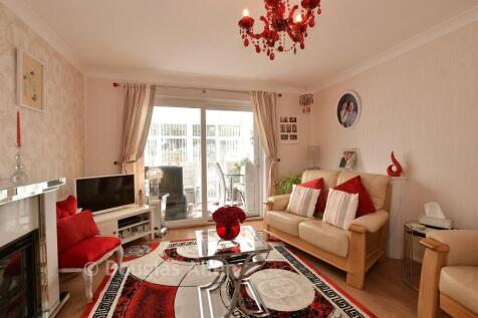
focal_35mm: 15
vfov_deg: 77.3
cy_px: 159
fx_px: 199
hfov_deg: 100.4
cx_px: 239
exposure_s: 1/2.5
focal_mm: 10
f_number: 8
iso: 100
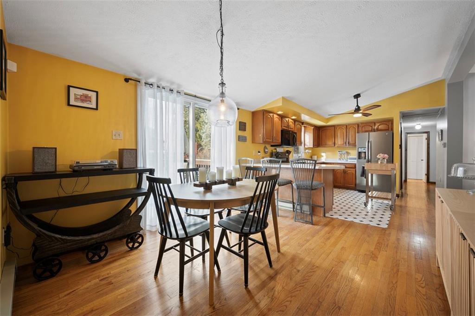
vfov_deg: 81.2
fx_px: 185
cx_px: 238
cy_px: 158
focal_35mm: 14
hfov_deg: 104.3
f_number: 8
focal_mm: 14
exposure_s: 1/2
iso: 400
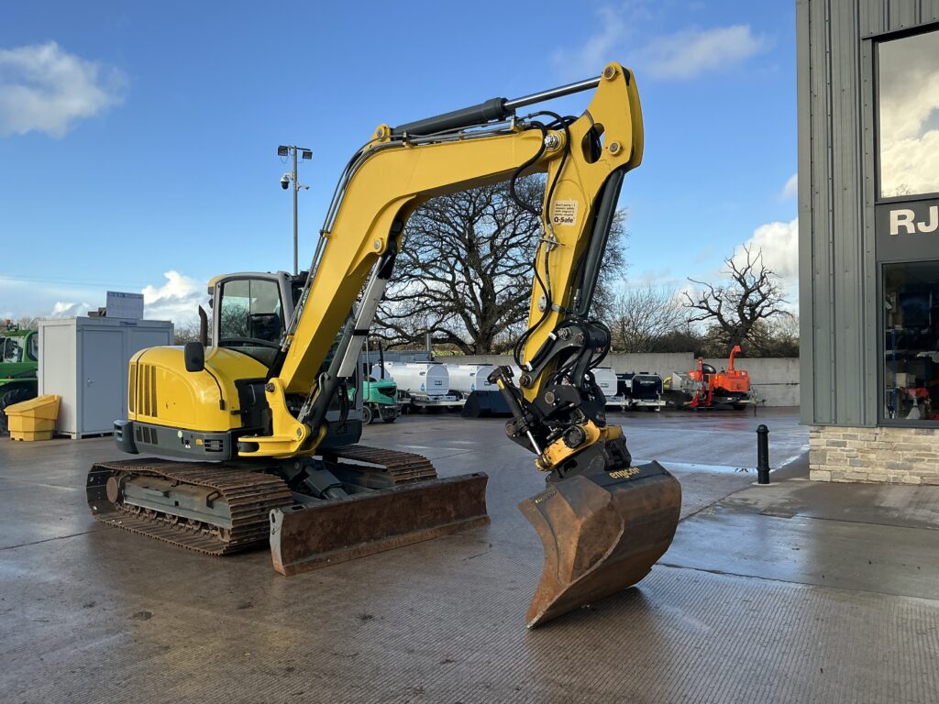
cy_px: 352
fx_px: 760
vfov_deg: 49.7
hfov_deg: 63.4
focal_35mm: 28
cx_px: 470
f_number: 1.8
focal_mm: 3
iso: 25
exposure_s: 1/1015
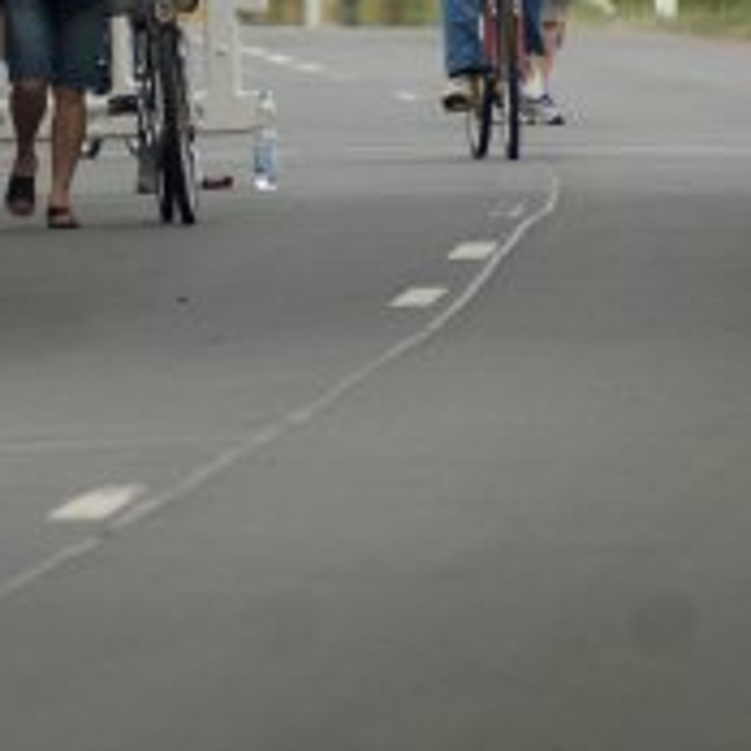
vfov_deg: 1.2
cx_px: 138
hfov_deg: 1.2
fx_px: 34658
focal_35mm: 1412
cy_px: -91
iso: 200
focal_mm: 300
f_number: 5.6
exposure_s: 1/500
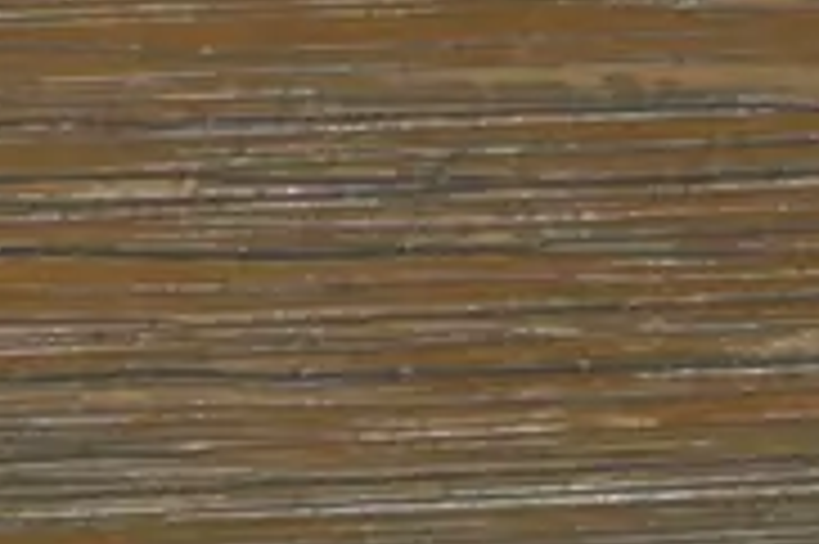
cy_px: -838
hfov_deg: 7.3
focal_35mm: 270
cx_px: -990
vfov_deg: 4.9
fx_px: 6137
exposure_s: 1/60
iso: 500
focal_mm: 23
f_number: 5.1
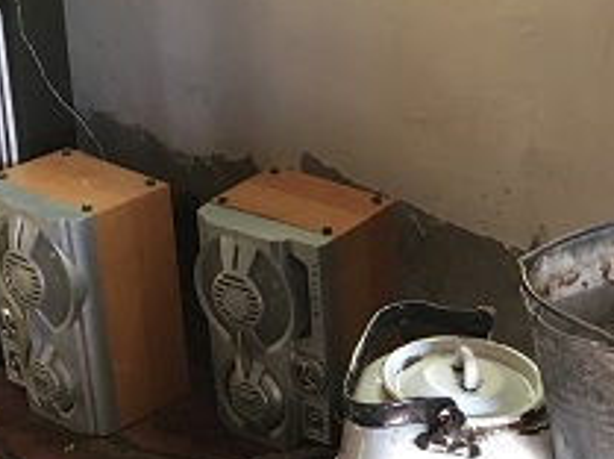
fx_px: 1576
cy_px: 594
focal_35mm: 89
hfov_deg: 21.9
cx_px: 449
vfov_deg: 15.7
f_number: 2.2
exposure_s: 1/33
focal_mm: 4.15
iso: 125
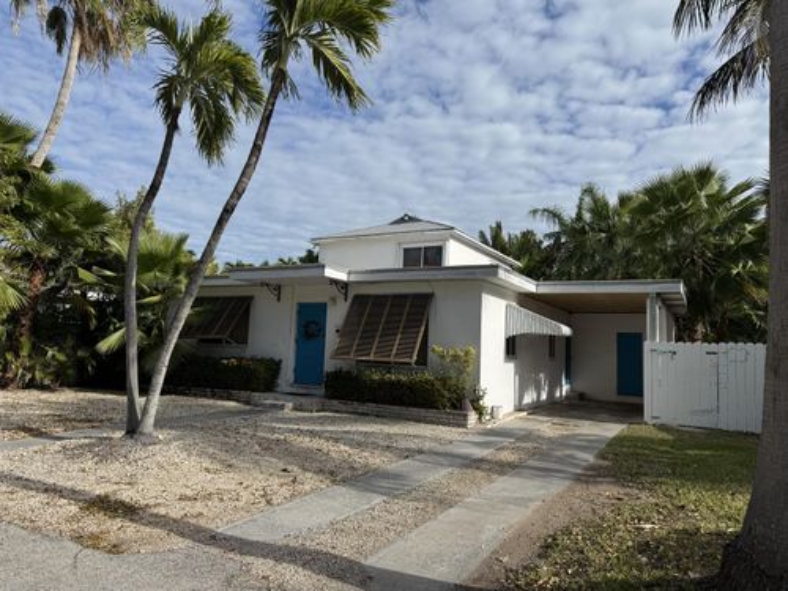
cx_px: 394
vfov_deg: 56.8
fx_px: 546
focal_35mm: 24
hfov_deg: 71.6
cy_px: 296
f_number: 1.78
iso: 80
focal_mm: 6.76
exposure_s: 1/5814
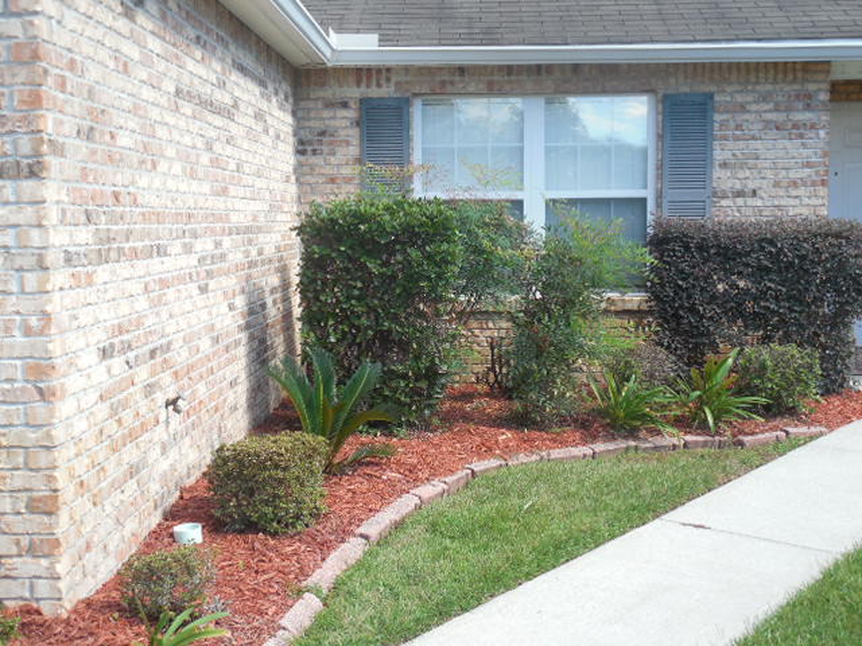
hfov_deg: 43.9
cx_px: 431
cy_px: 323
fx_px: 1071
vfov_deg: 33.6
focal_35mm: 43
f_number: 3.9
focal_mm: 7.8
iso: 125
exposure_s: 1/160
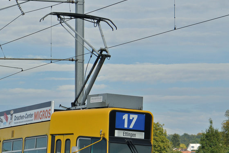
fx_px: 1182
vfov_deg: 7.4
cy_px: 116
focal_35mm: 186
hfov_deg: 10.9
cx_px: -13
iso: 250
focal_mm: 58
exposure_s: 1/1000
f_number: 7.1
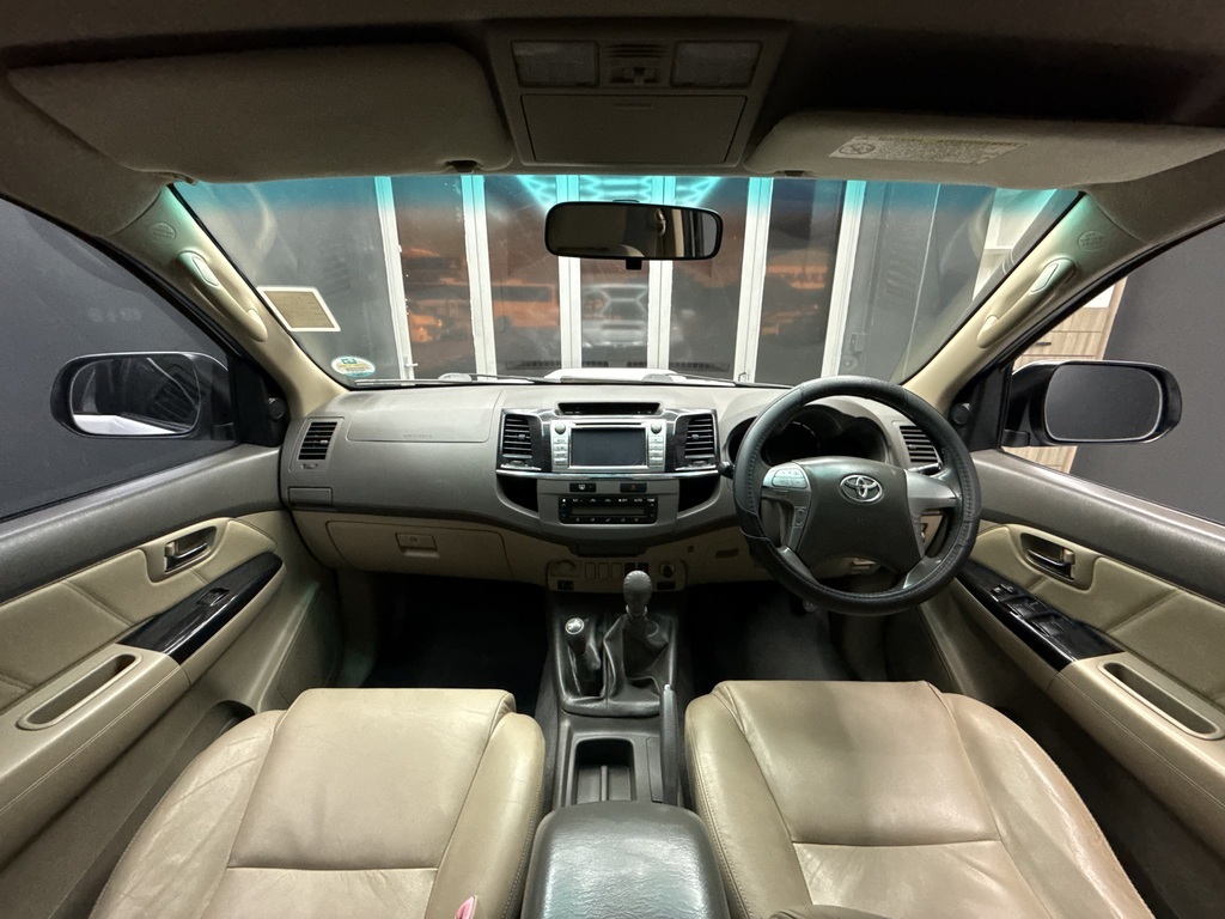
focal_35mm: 14
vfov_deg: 85.7
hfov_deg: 102.1
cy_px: 460
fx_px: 495
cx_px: 612
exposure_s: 1/50
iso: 400
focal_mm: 2.22
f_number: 2.2
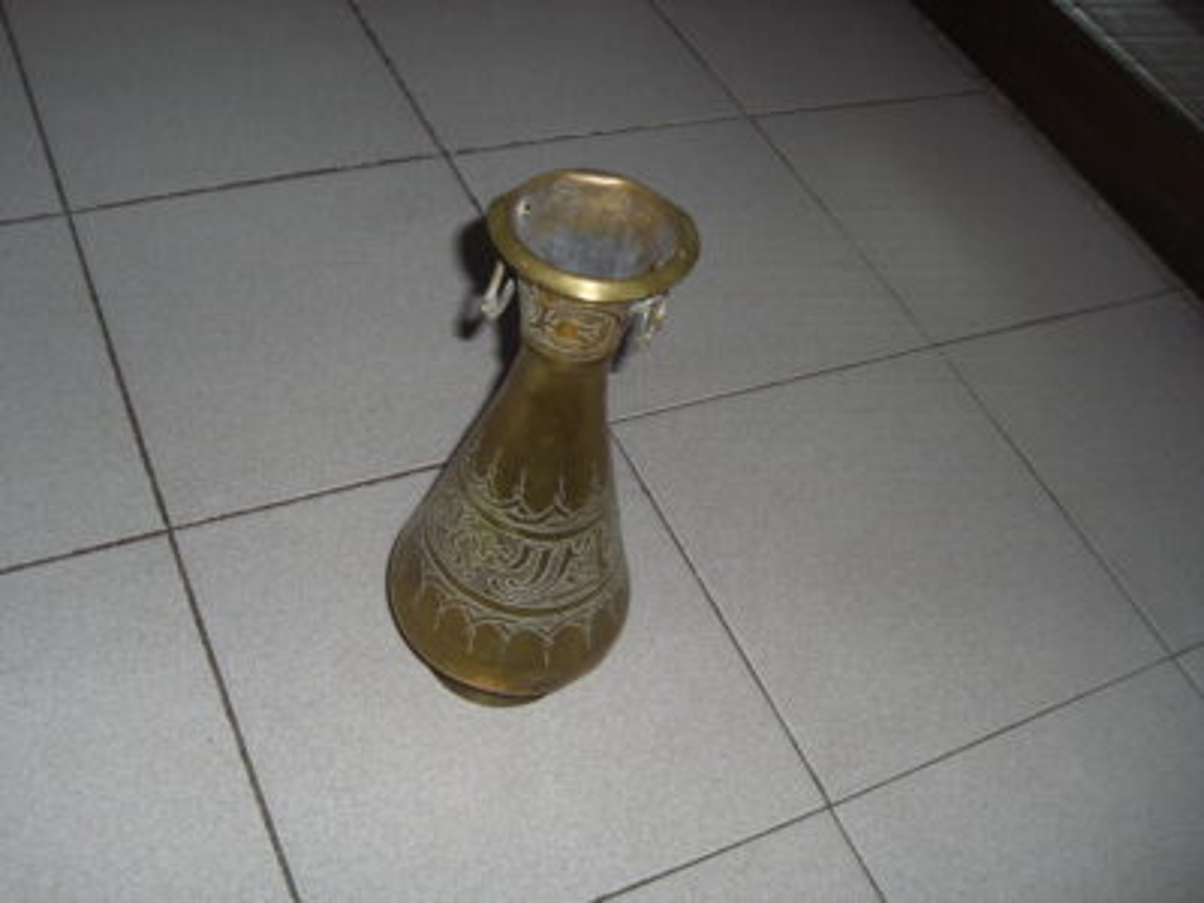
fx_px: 1322
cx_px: 602
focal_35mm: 38
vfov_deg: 37.7
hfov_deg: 49.0
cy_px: 452
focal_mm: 6.2
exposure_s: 1/30
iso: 100
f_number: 2.7
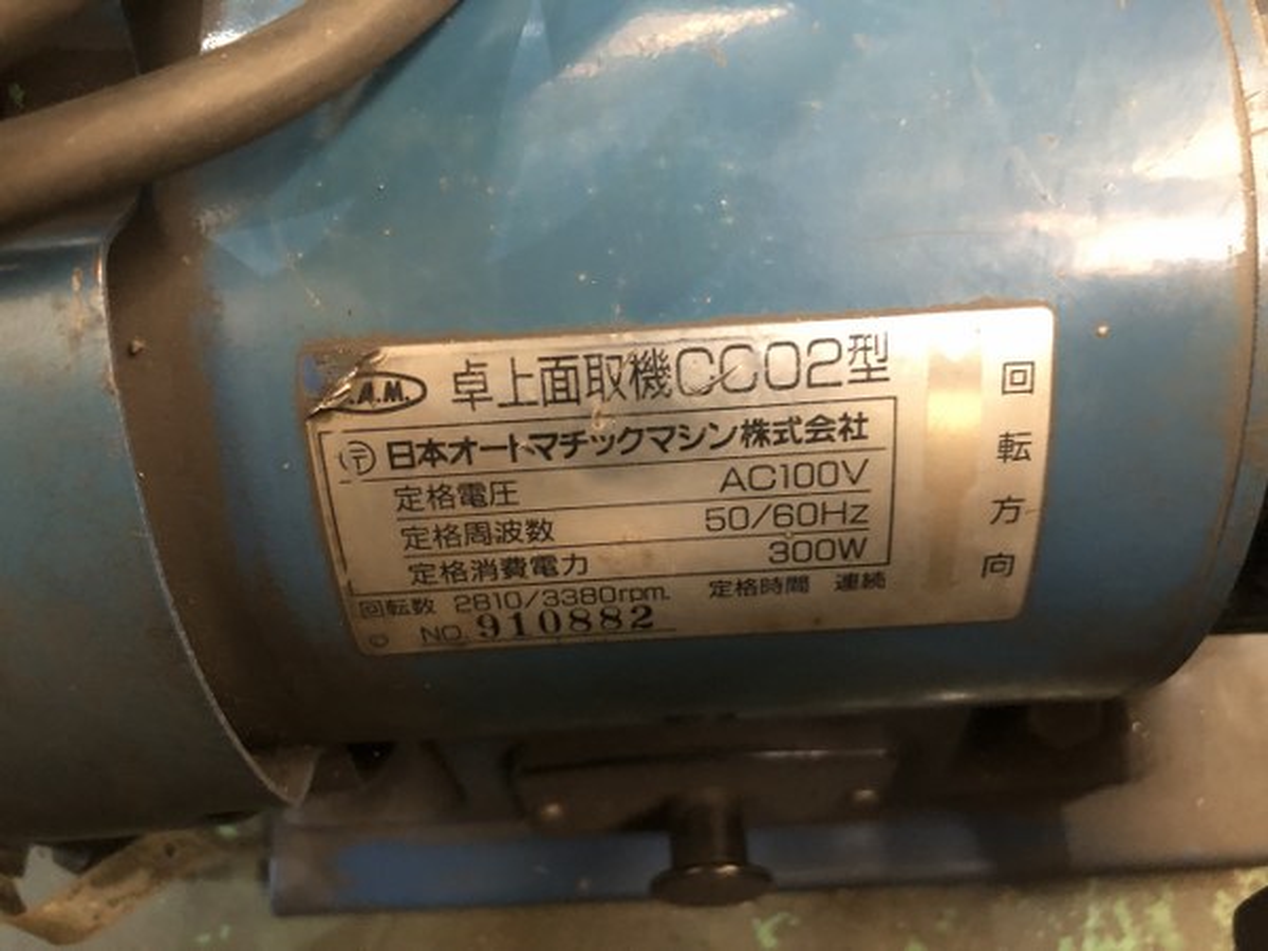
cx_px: 634
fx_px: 1026
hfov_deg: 63.4
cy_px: 476
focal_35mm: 28
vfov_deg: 49.7
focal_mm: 3.99
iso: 80
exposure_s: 1/5
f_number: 1.8
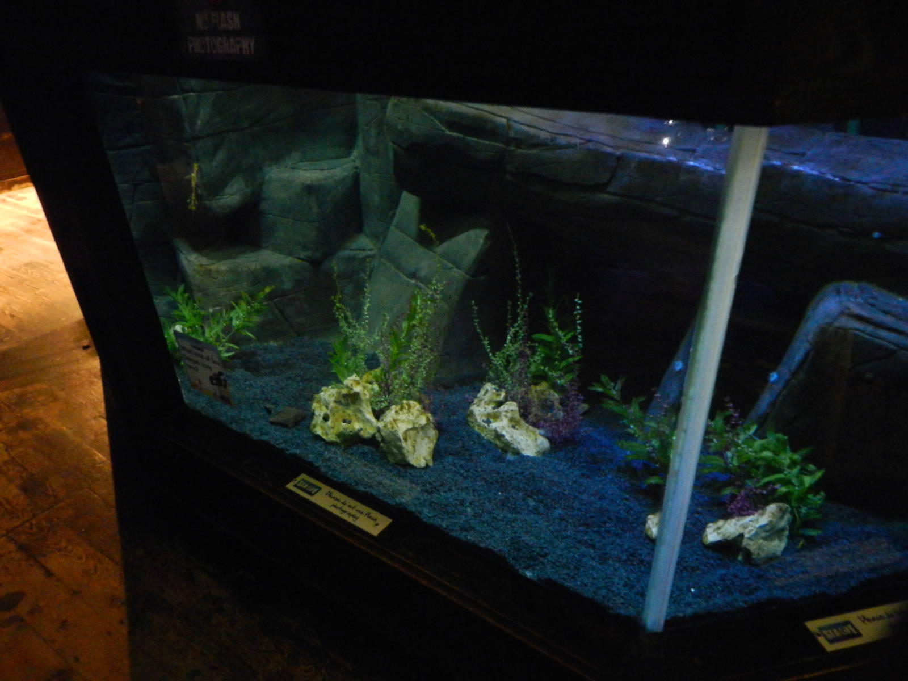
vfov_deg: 58.9
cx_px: 454
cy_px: 340
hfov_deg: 73.9
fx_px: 603
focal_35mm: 23
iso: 560
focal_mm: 4
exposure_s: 1/8
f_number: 3.4
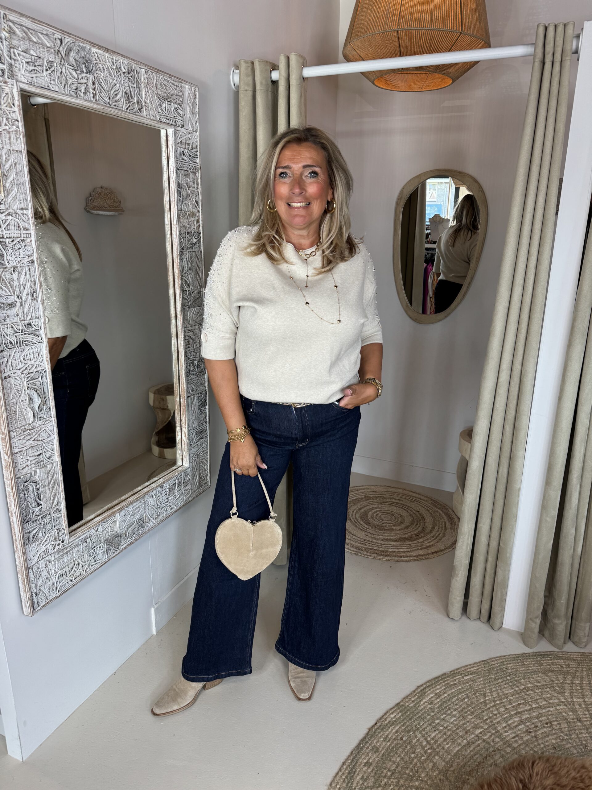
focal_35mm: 24
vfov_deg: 71.6
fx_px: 547
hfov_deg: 56.8
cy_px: 395
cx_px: 296
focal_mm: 6.76
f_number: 1.78
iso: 64
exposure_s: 1/100
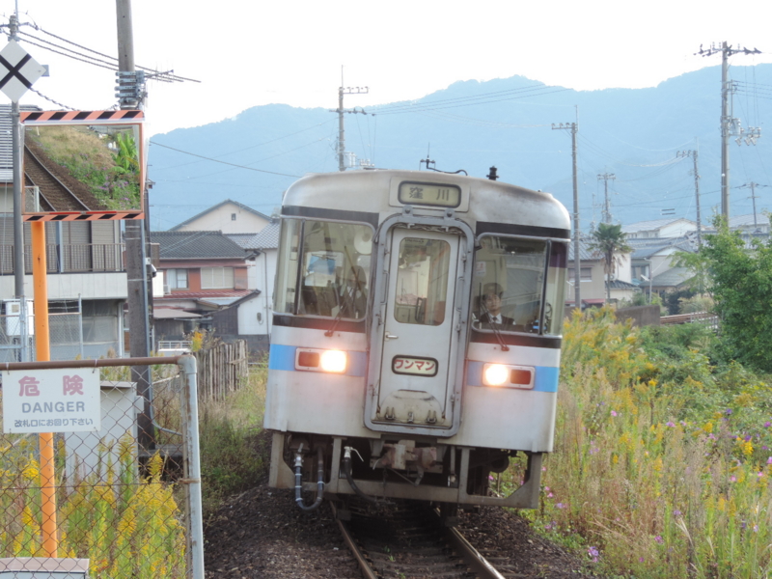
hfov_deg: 18.7
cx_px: 386
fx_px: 2342
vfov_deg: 14.1
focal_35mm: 105
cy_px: 290
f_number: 4.2
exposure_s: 1/100
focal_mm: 18.7
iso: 80
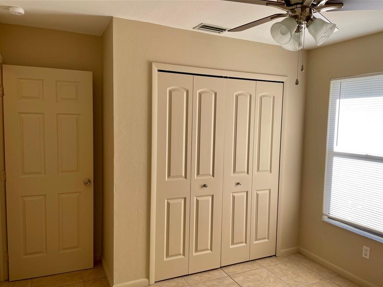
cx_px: 194
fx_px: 299
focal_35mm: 27
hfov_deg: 65.3
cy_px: 149
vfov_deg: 51.4
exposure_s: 1/129
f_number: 1.6
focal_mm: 4.2
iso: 32
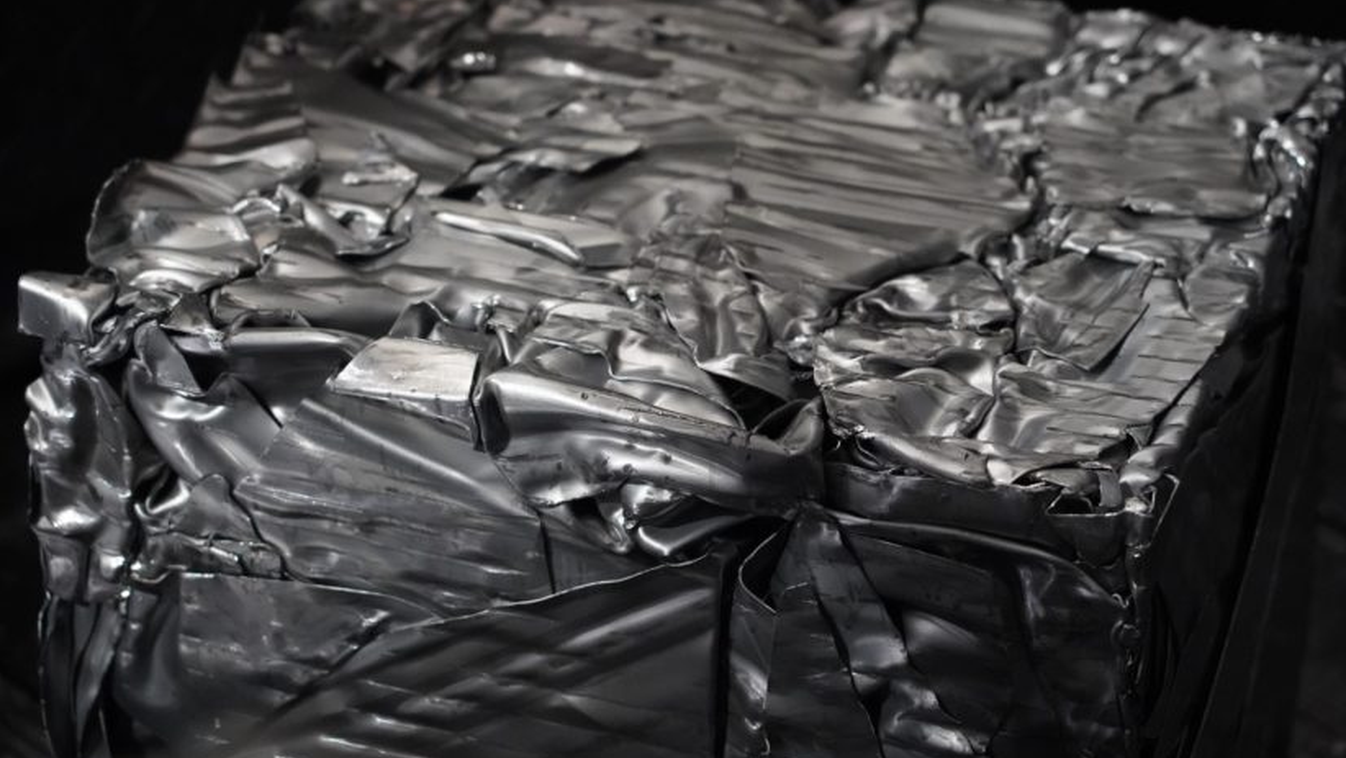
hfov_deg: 19.3
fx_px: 3963
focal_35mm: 111
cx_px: 678
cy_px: 366
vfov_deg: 10.9
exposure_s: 1/80
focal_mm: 105
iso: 12800
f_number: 4
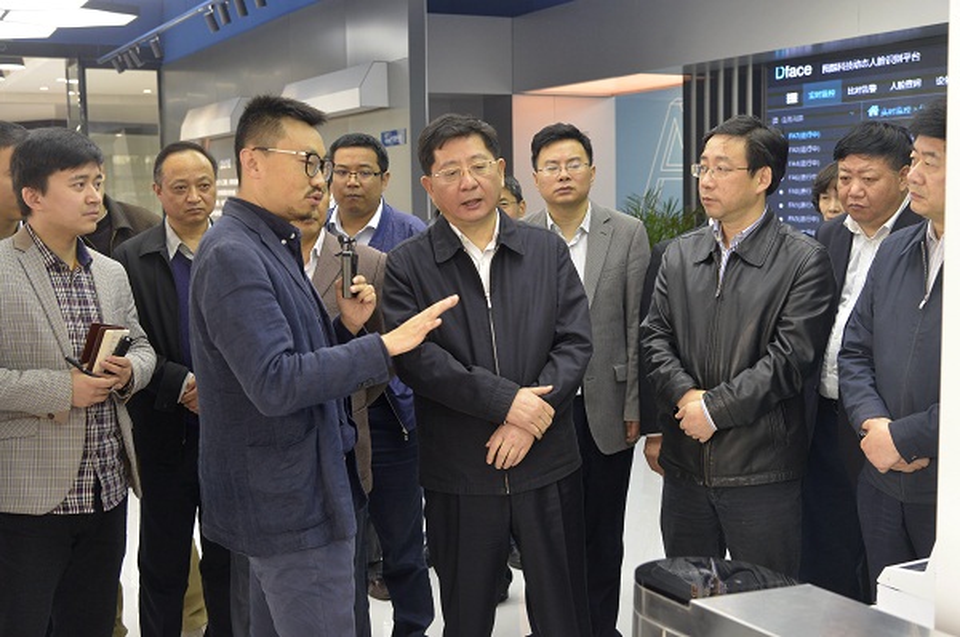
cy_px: 318
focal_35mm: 46
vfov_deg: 29.1
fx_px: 1225
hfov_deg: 42.8
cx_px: 480
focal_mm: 46
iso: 1000
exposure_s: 1/125
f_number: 5
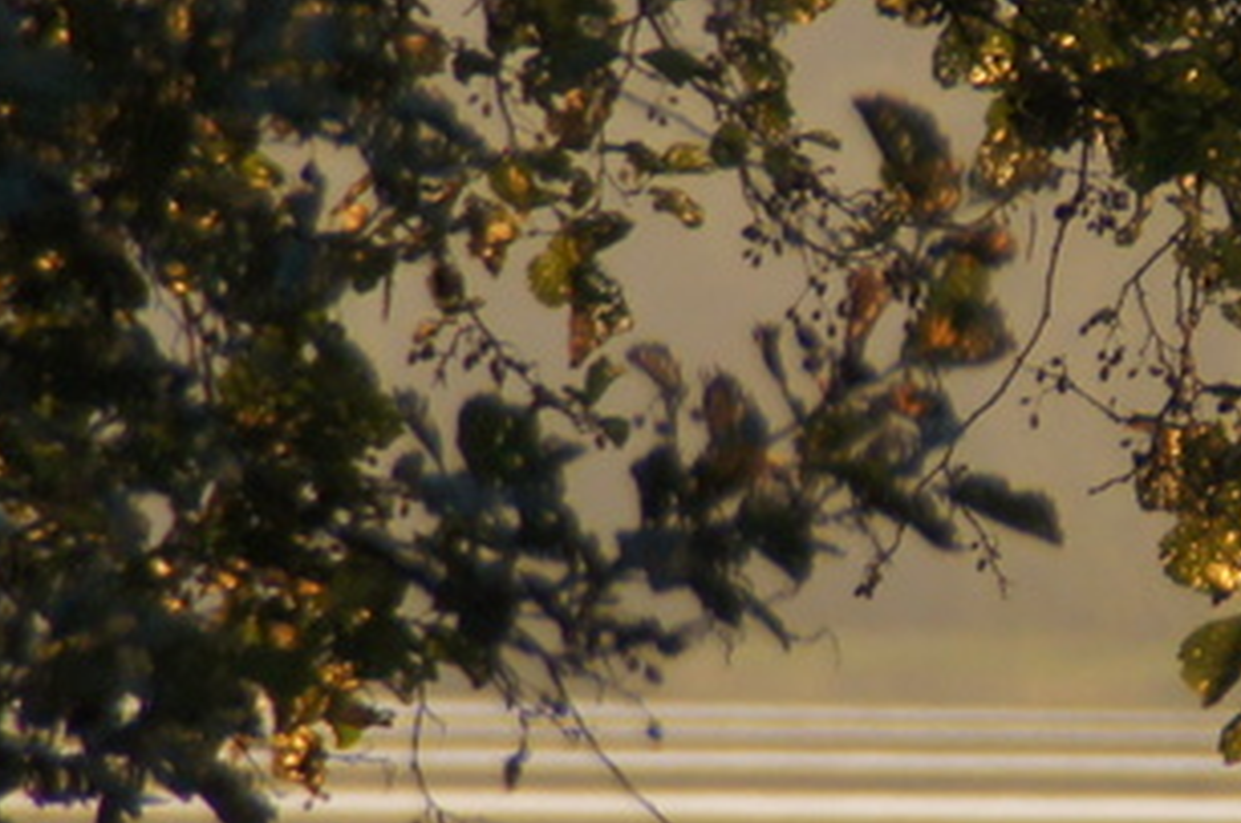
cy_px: 446
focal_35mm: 1374
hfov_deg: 1.5
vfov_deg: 1.0
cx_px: 1314
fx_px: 47290
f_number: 6.3
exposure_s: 1/320
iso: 400
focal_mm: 200
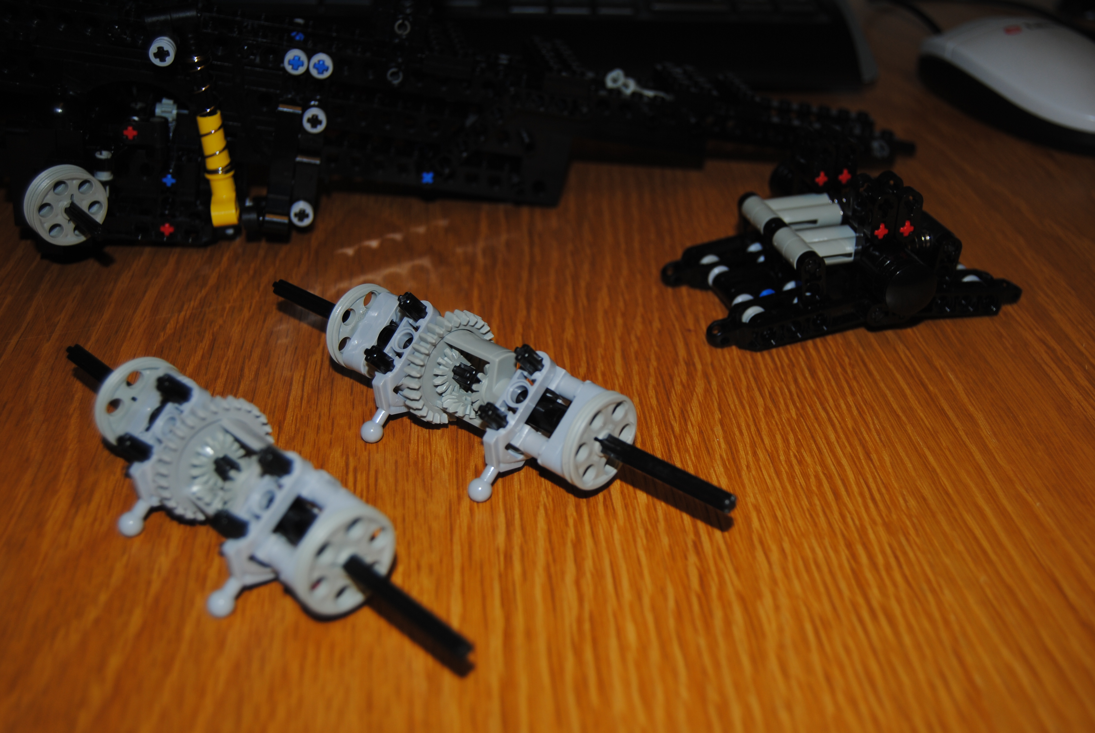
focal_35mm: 45
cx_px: 548
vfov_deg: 29.9
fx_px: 1370
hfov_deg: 43.6
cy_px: 366
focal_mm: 30
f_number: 4.2
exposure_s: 1/125
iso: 100
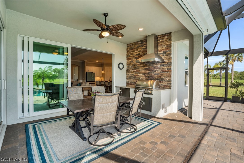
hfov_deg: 96.8
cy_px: 82
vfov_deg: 73.7
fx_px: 108
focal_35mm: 16
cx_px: 122
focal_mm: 16
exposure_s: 1/40
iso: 200
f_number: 9
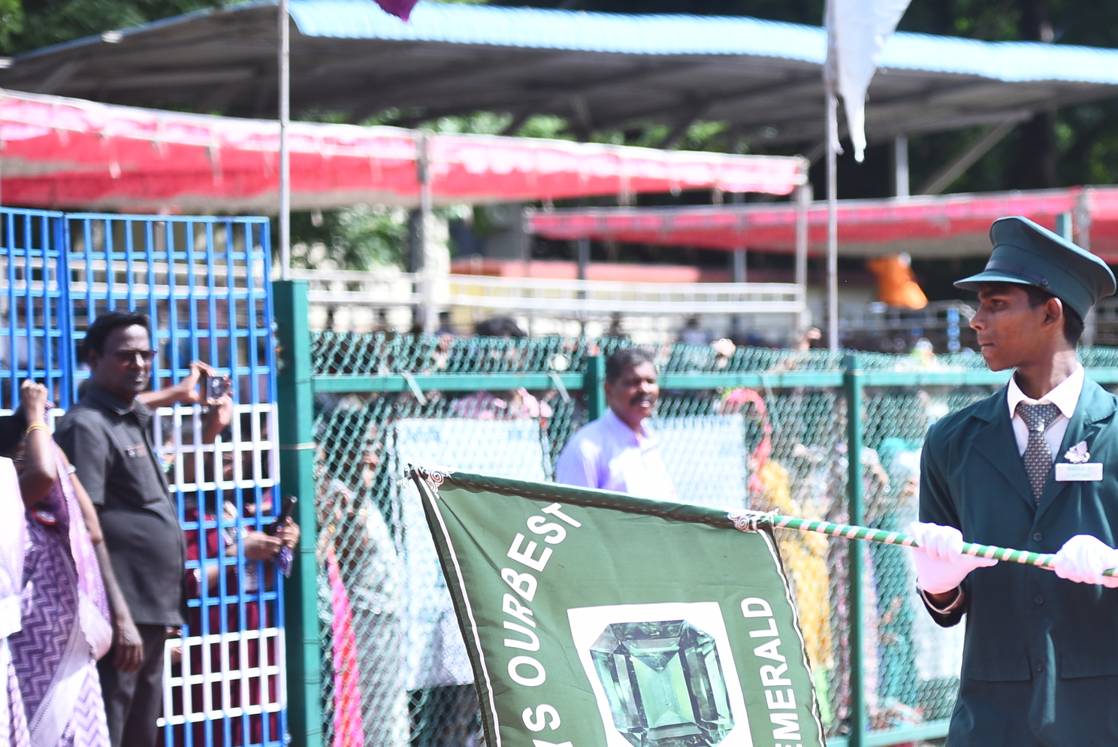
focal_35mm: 192
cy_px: 708
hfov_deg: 10.7
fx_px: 5966
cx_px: 987
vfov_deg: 7.1
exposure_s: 1/1250
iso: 200
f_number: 2.8
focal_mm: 95
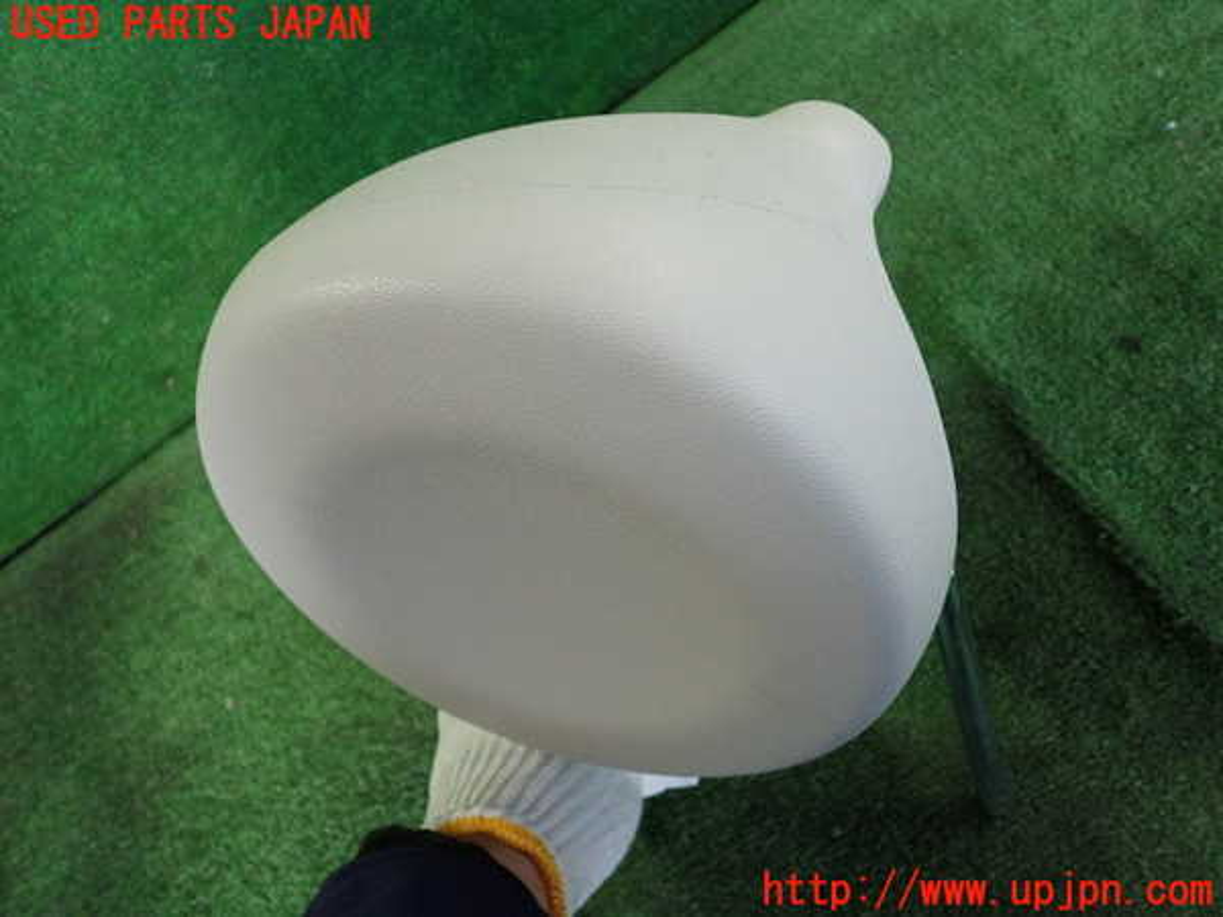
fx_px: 1060
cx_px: 612
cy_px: 458
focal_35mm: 30
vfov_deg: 46.8
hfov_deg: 60.0
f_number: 2.3
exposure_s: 1/125
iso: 800
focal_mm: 5.4
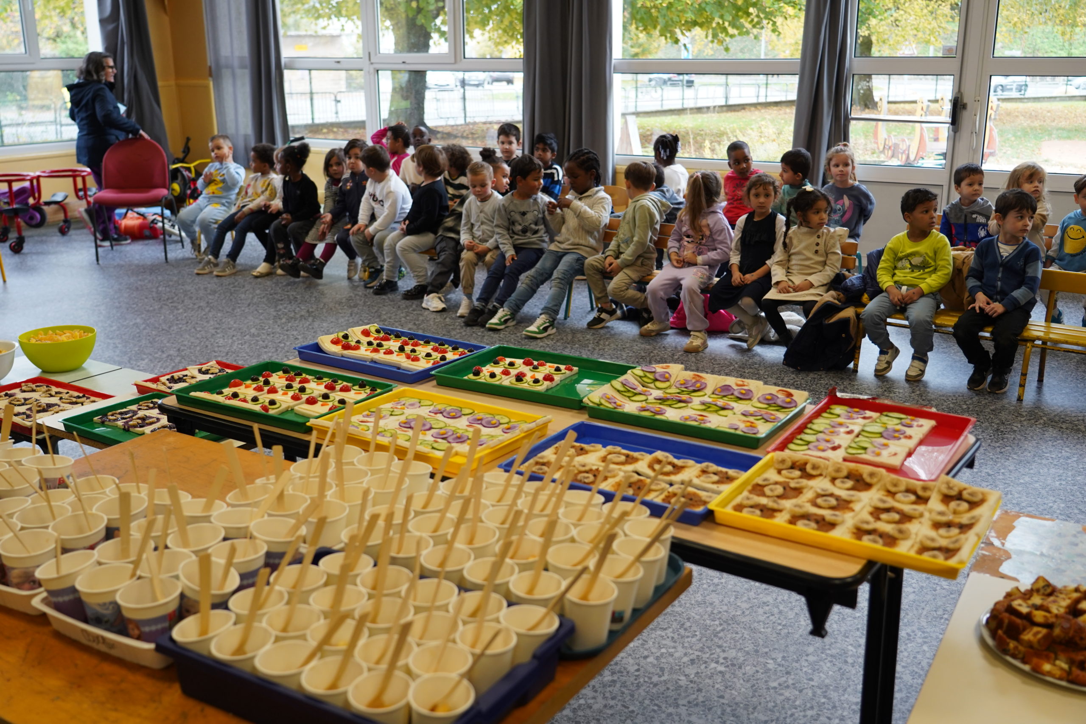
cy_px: 362
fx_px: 1056
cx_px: 543
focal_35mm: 35
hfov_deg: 54.4
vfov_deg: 37.9
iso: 1000
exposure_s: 1/160
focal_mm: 35
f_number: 4
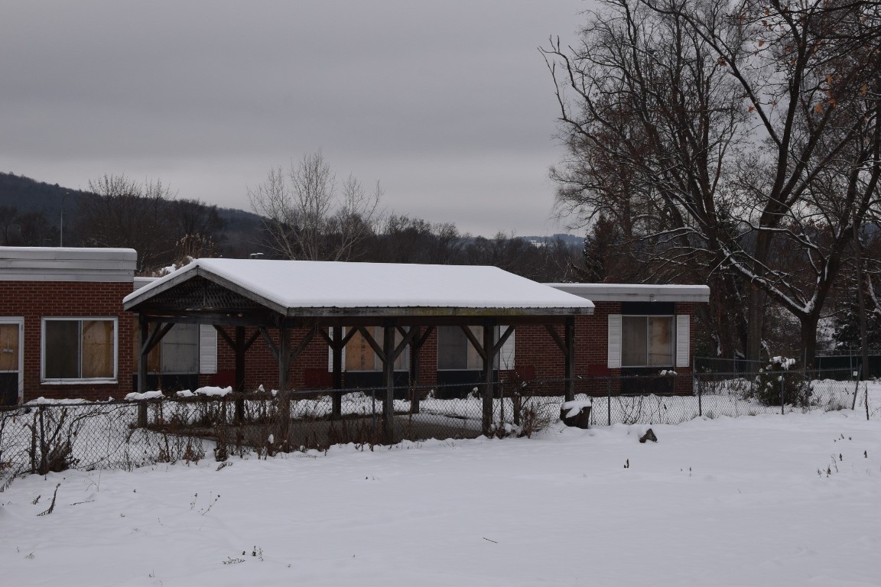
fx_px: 1285
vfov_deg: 25.8
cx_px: 440
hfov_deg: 37.9
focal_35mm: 52
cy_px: 294
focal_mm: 35
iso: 220
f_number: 8
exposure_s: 1/250
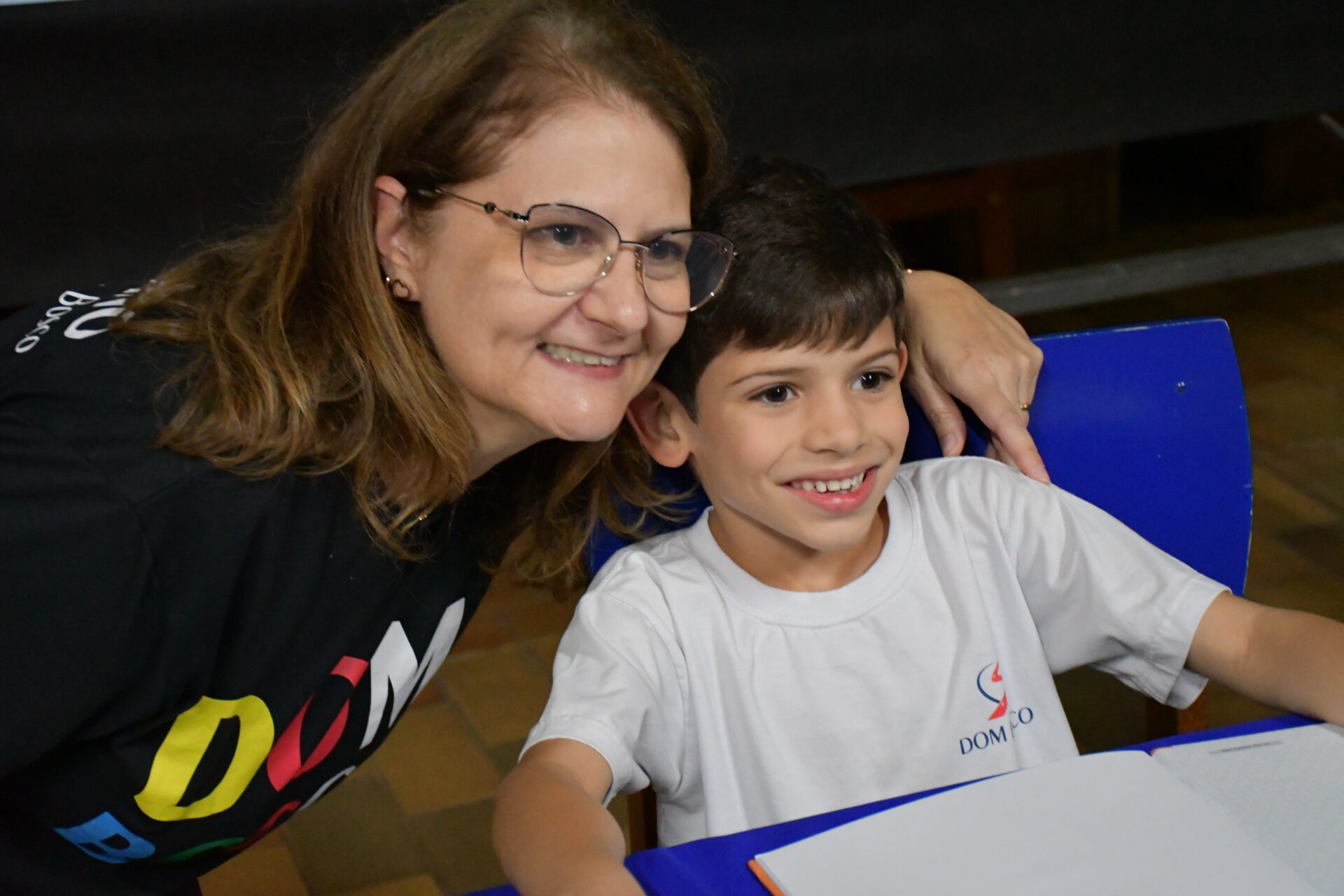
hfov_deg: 30.1
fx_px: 2501
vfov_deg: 20.3
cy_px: 448
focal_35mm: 67
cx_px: 672
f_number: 4.5
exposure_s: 1/60
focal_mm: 45
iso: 8000
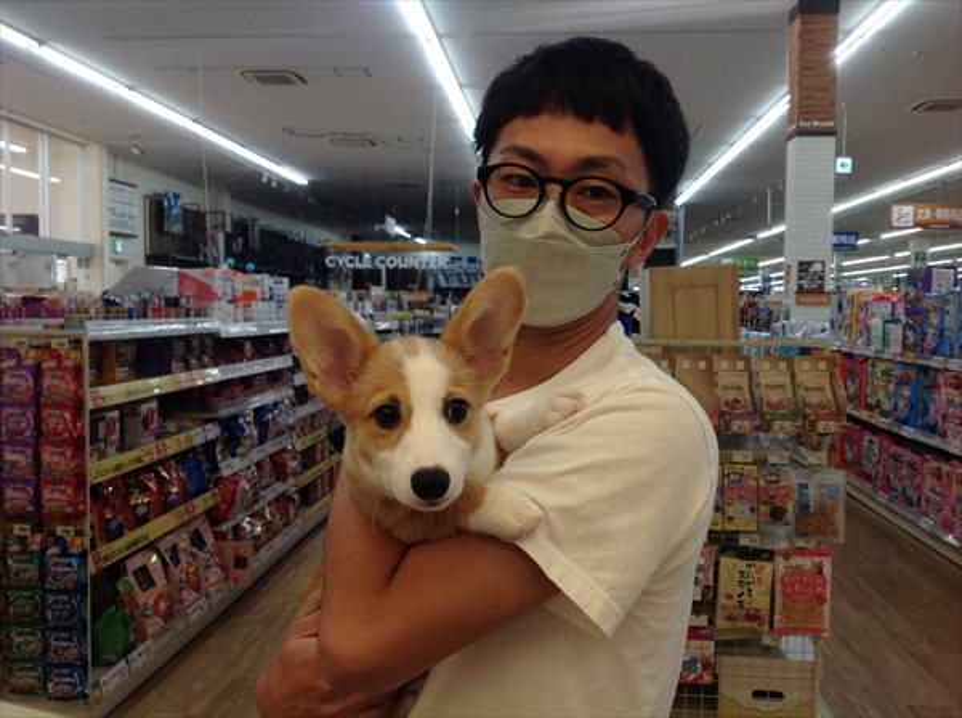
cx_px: 481
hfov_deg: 52.7
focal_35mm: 35
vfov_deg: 40.6
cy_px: 359
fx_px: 971
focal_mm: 4.28
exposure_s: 1/120
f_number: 2.4
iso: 80
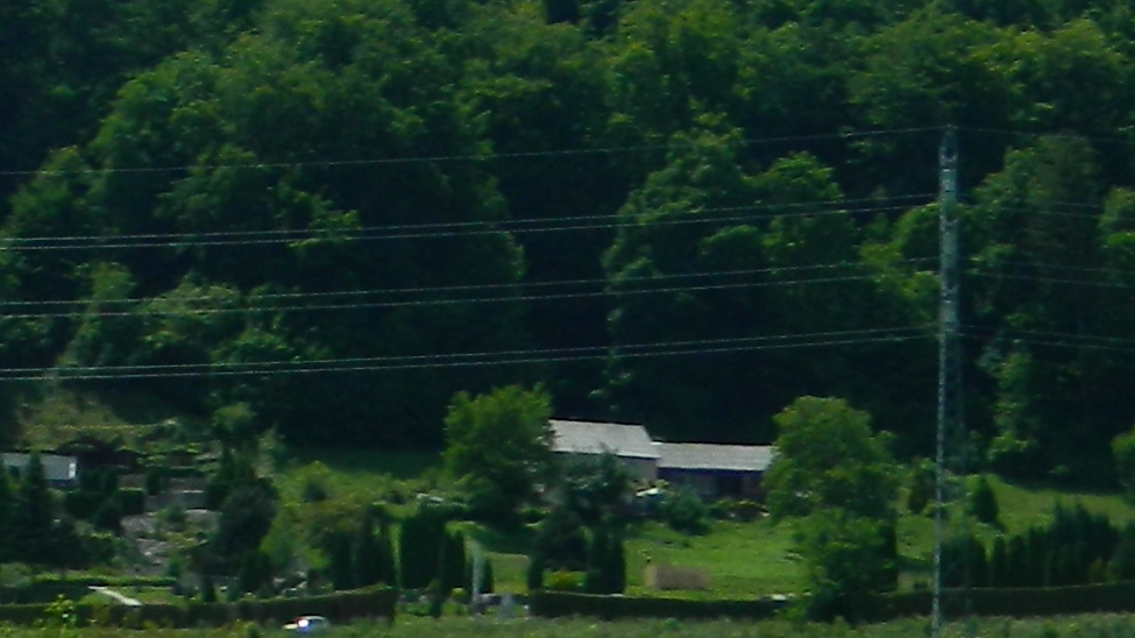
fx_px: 5958
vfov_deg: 6.0
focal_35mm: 198
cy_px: -505
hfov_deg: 10.9
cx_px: 255
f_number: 9.8
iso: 80
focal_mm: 7.3
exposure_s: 1/200
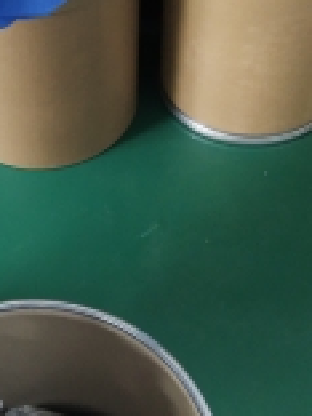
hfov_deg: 18.6
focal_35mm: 77
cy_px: 197
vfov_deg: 25.3
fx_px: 925
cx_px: -3
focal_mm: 3.95
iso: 352
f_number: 1.8
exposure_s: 1/33.3
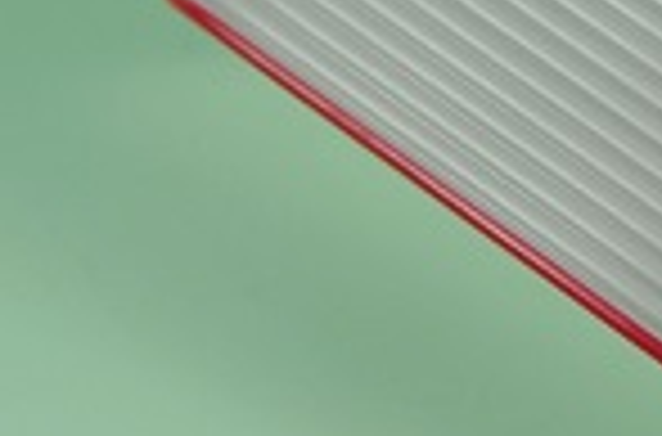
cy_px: 157
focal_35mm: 233
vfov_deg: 5.9
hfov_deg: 8.6
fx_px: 4271
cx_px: 1126
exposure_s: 1/80
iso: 100
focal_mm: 38
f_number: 6.3
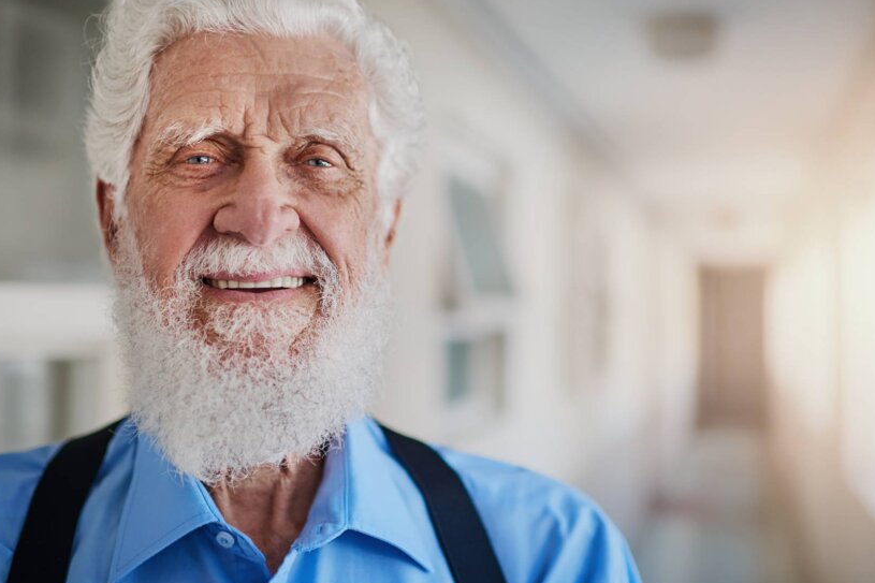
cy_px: 253
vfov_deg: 30.5
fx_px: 1069
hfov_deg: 44.5
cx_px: 398
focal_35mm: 44
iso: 320
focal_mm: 35
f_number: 1.6
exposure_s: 1/200
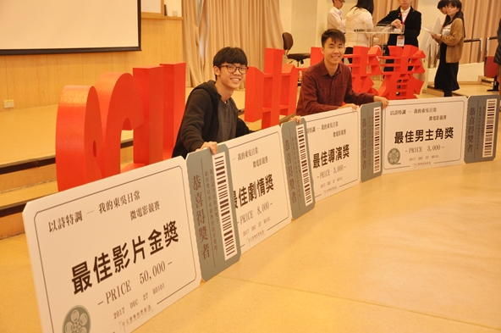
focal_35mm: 48
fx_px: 667
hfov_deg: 41.2
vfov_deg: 28.0
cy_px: 166
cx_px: 250
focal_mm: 32
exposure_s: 1/60
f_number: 4.2
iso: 1250
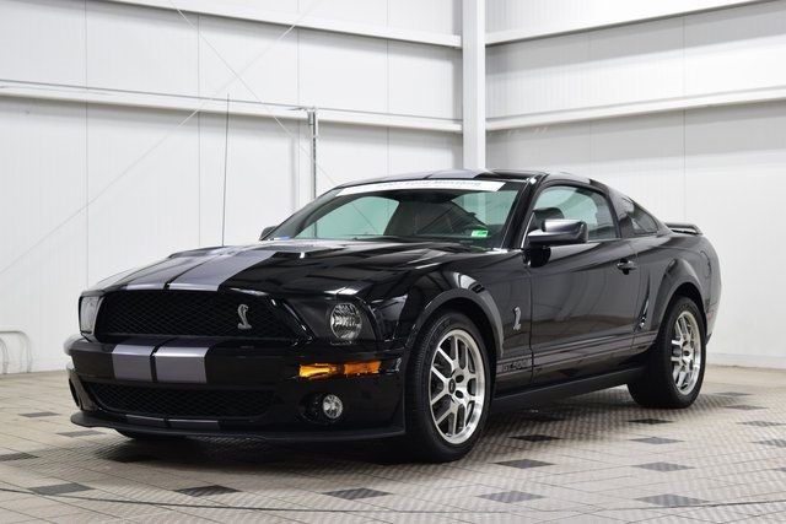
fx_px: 1474
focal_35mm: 68
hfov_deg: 29.9
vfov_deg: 20.2
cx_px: 393
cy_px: 262
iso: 500
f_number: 6.3
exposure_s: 1/15
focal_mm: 45
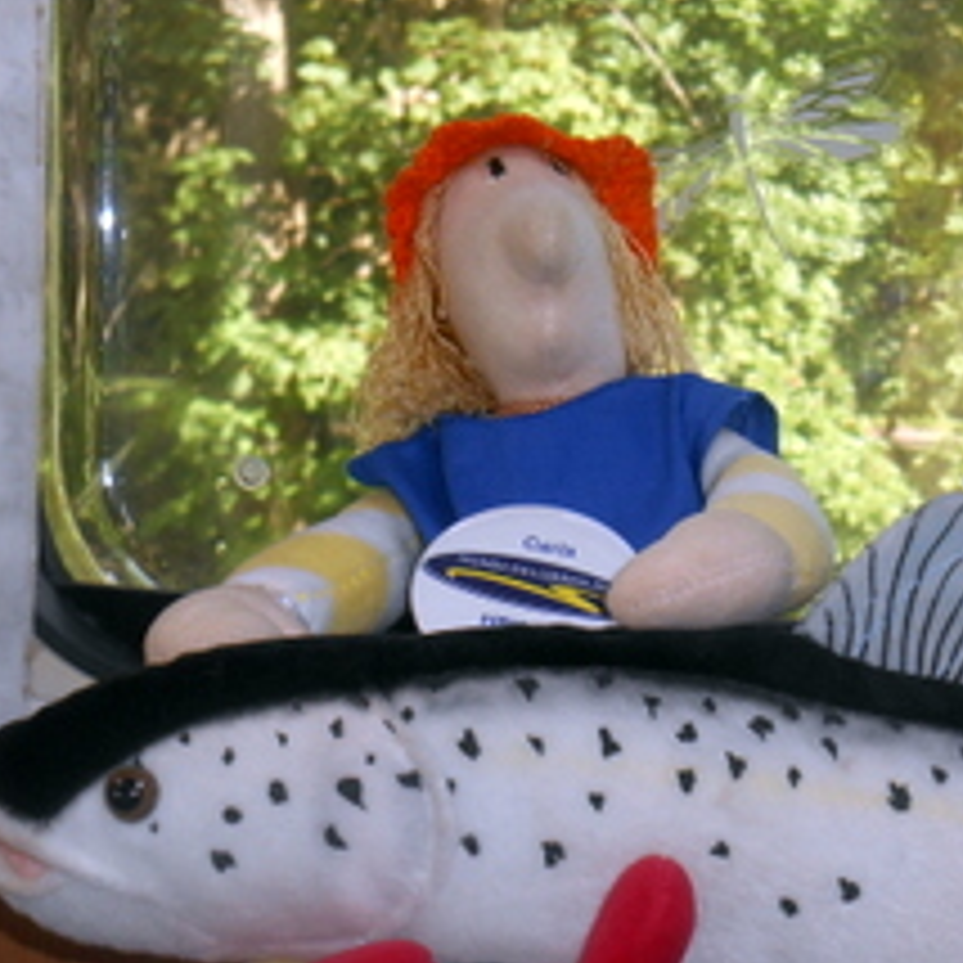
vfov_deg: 14.3
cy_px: 783
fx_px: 3808
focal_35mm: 121
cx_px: 783
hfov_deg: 14.3
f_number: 4.4
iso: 80
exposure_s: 1/60
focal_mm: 10.9
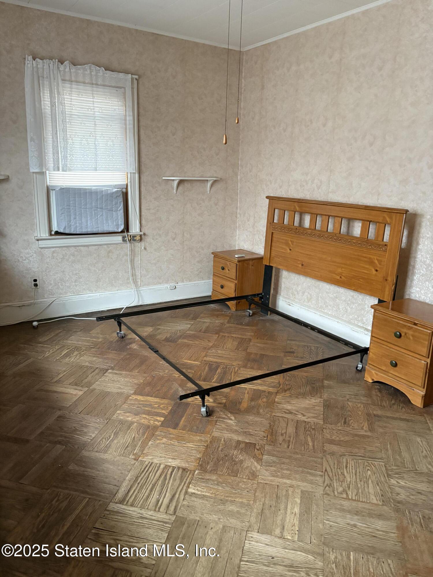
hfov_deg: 53.1
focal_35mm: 26
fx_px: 434
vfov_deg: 67.3
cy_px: 288
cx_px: 216
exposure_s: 1/40
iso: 640
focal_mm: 5.96
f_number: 1.6
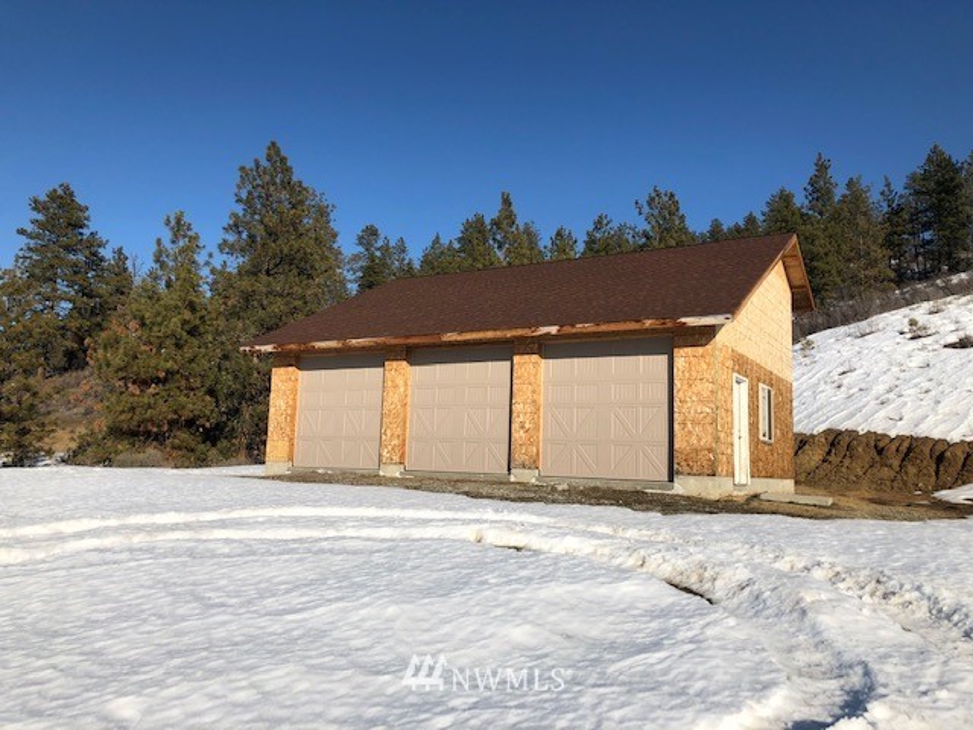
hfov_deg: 63.4
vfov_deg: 49.7
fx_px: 787
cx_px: 486
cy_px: 365
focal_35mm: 28
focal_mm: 3.99
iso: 25
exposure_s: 1/3205
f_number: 1.8
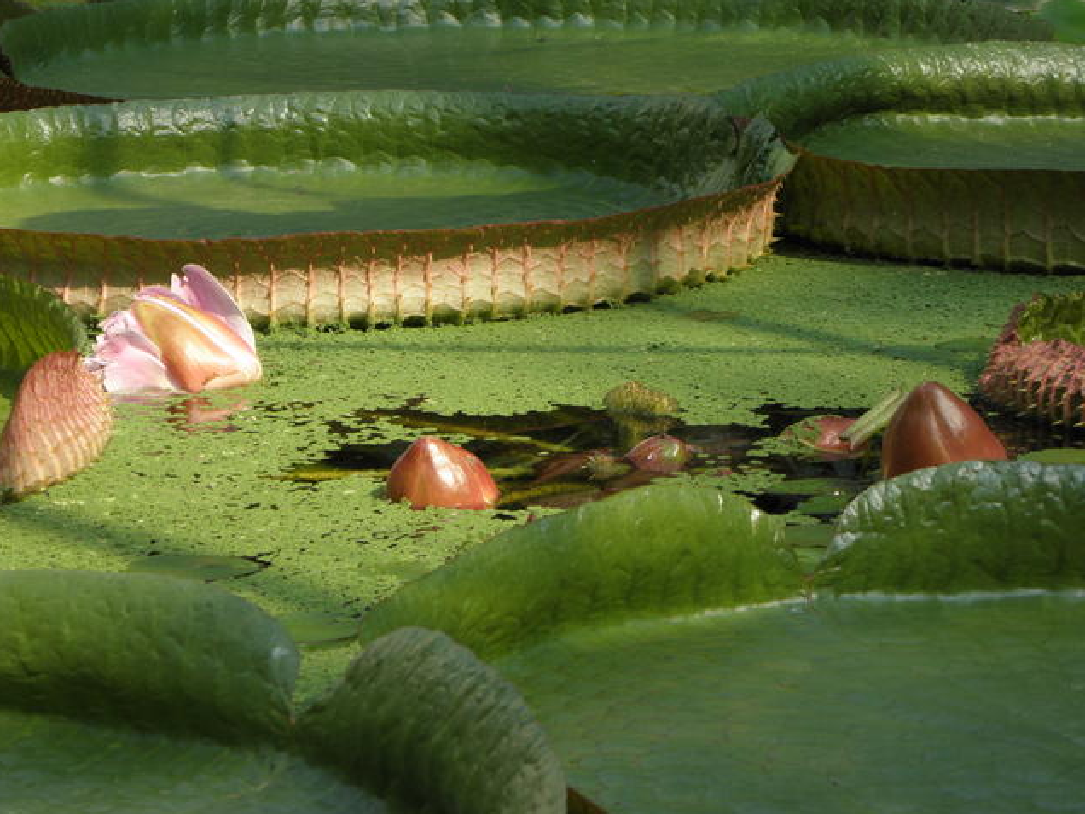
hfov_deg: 13.6
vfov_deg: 10.2
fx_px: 4545
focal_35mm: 145
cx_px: 541
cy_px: 406
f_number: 4.4
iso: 64
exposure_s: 1/200
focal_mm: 25.65
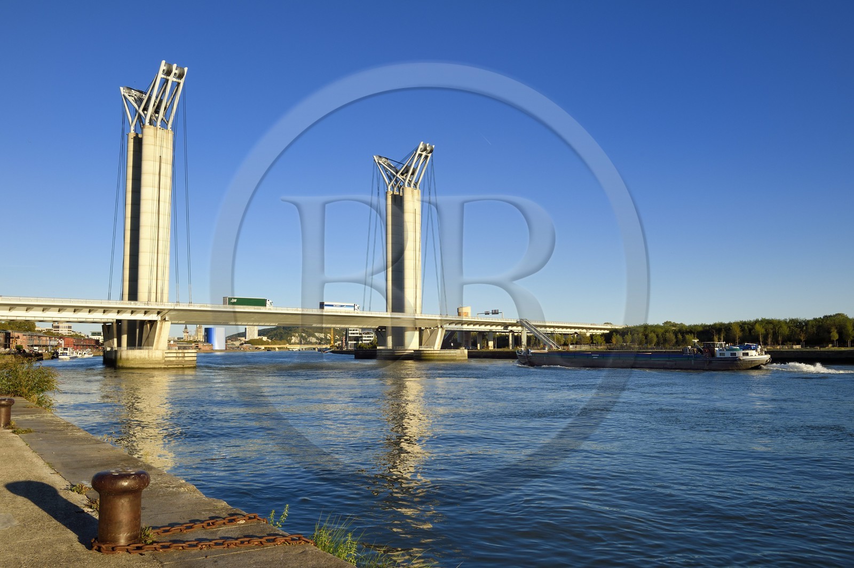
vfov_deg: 44.9
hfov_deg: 63.7
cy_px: 284
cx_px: 427
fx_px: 687
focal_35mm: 29
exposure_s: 1/320
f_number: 11
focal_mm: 29
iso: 200
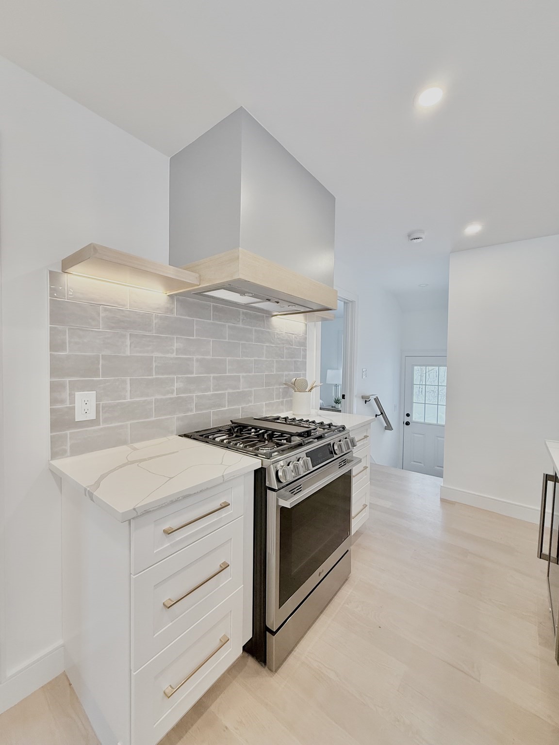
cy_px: 372
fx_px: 301
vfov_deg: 102.1
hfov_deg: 85.7
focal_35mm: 14
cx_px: 280
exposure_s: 1/120
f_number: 2.2
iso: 200
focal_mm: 2.22
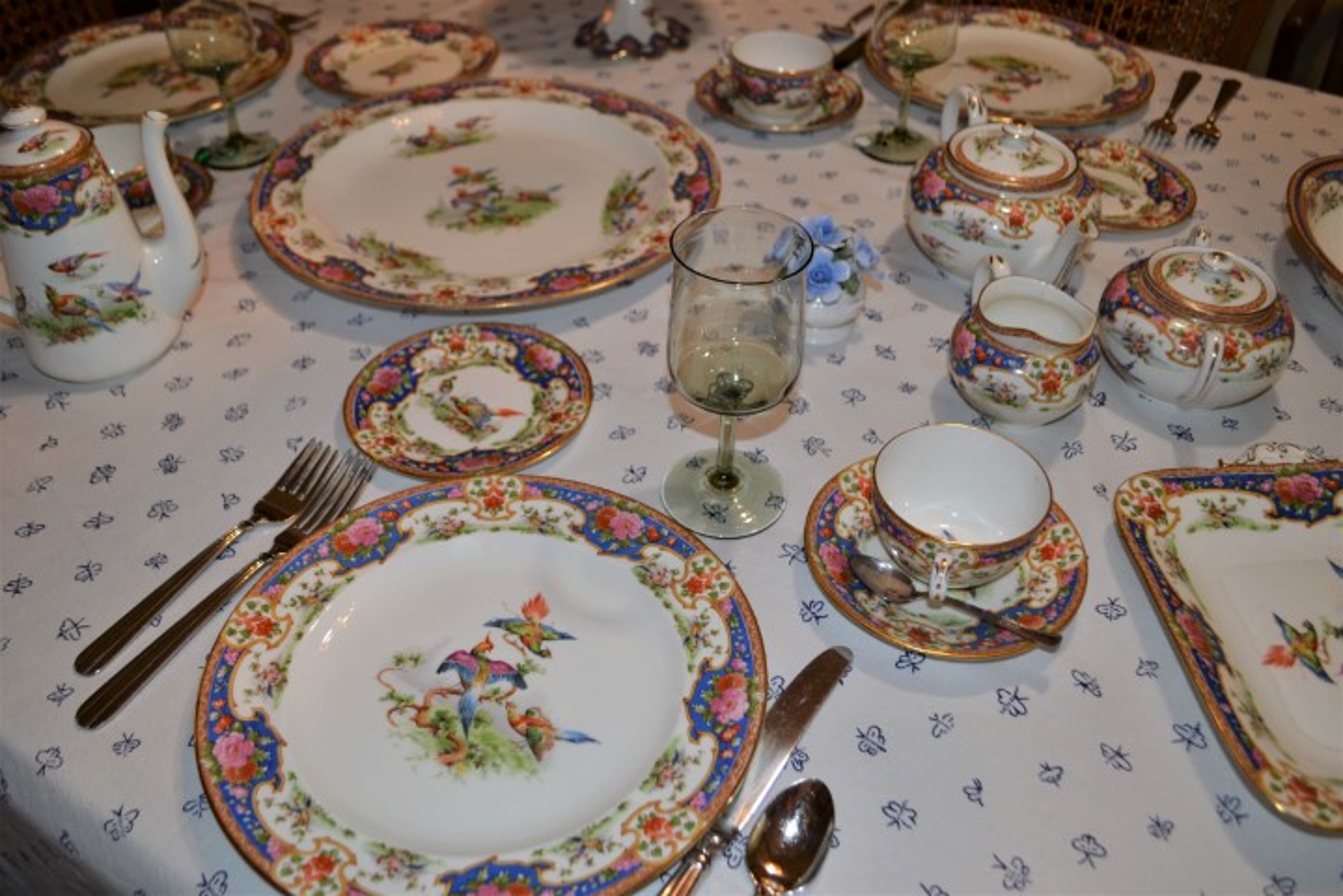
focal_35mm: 30
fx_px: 1119
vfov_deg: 43.6
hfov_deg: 61.9
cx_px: 672
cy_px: 448
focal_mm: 20
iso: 320
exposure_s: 1/60
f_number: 3.8
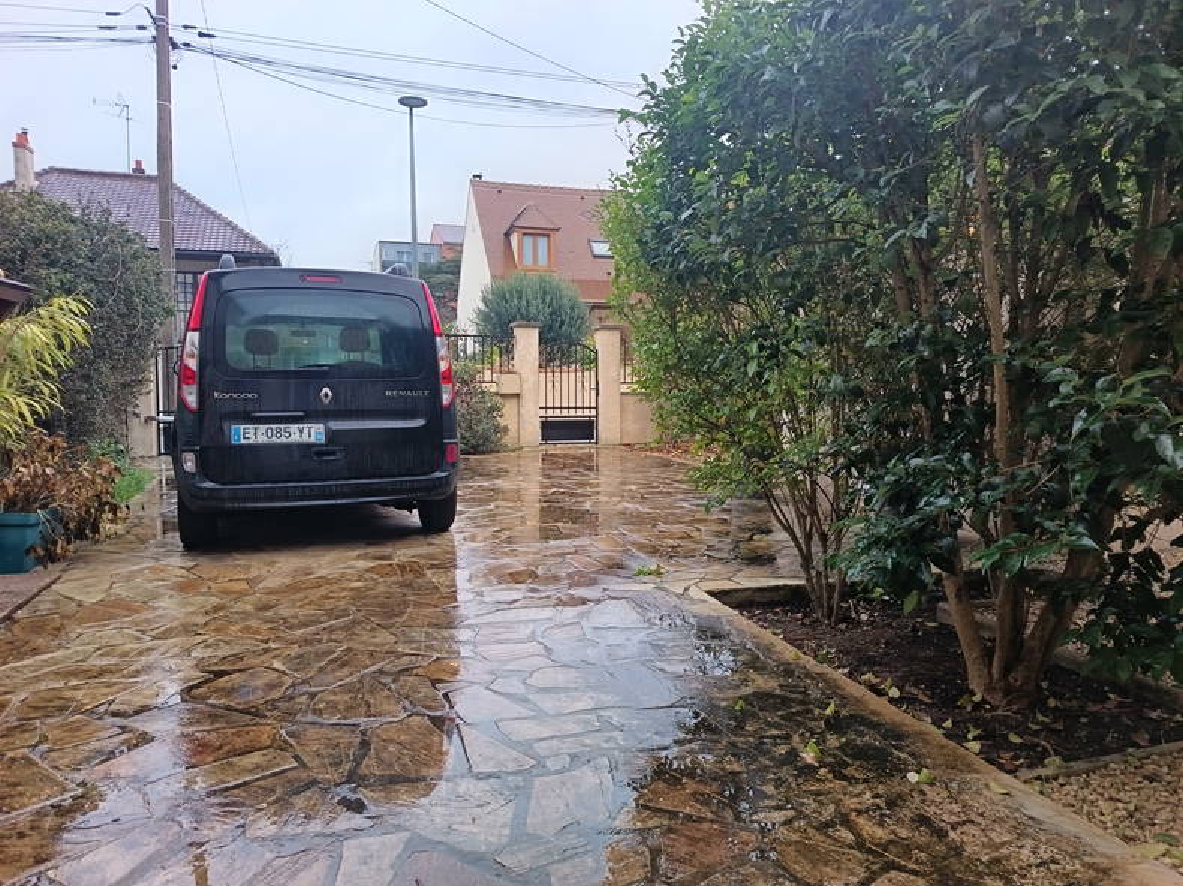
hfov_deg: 71.6
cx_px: 592
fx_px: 820
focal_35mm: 24
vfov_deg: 56.8
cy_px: 443
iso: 292
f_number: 1.75
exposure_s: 1/100
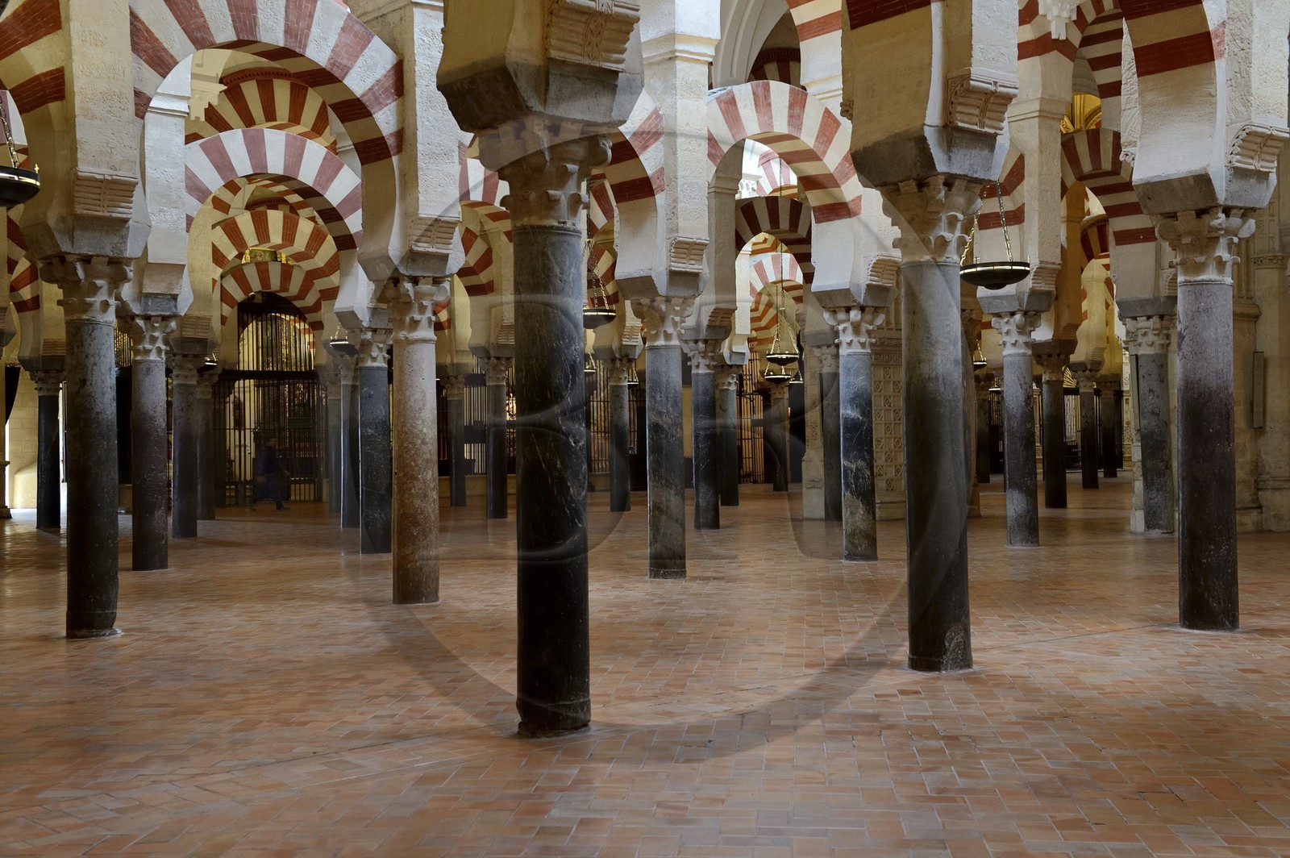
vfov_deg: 30.5
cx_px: 645
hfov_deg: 44.5
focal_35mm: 44
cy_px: 429
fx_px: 1575
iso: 1600
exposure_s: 1/13
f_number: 5.6
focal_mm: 44
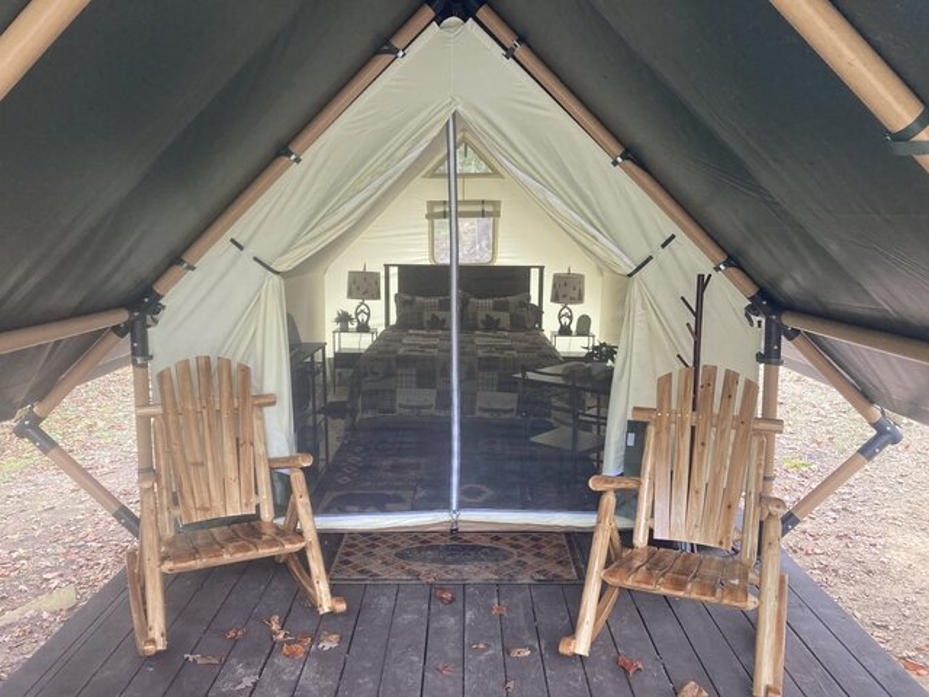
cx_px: 464
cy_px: 348
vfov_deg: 49.7
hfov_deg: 63.4
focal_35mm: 28
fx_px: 751
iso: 250
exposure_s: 1/60
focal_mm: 3.99
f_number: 1.8
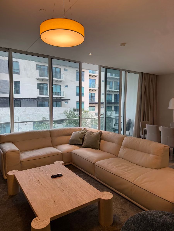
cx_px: 87
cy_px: 116
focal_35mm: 24
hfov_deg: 56.8
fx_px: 161
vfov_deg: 71.6
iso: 100
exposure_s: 1/120
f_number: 1.78
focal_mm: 6.76
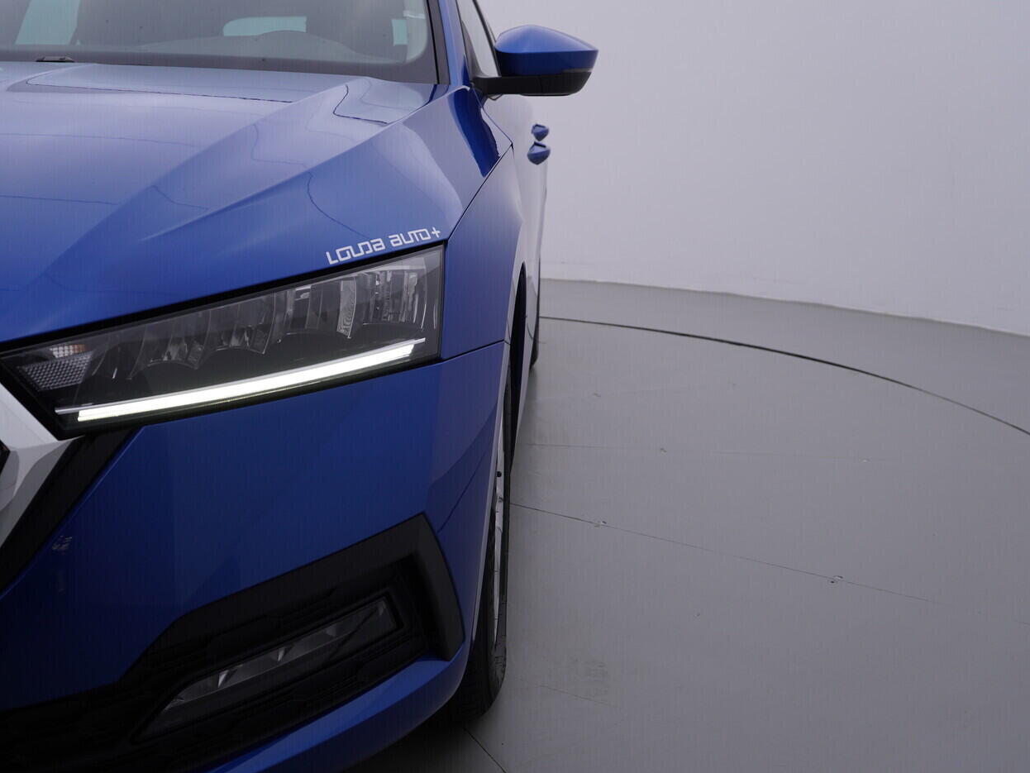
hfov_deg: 46.7
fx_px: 1190
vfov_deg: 36.0
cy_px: 390
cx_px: 449
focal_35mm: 40
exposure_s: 1/100
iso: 125
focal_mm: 24
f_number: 4.5
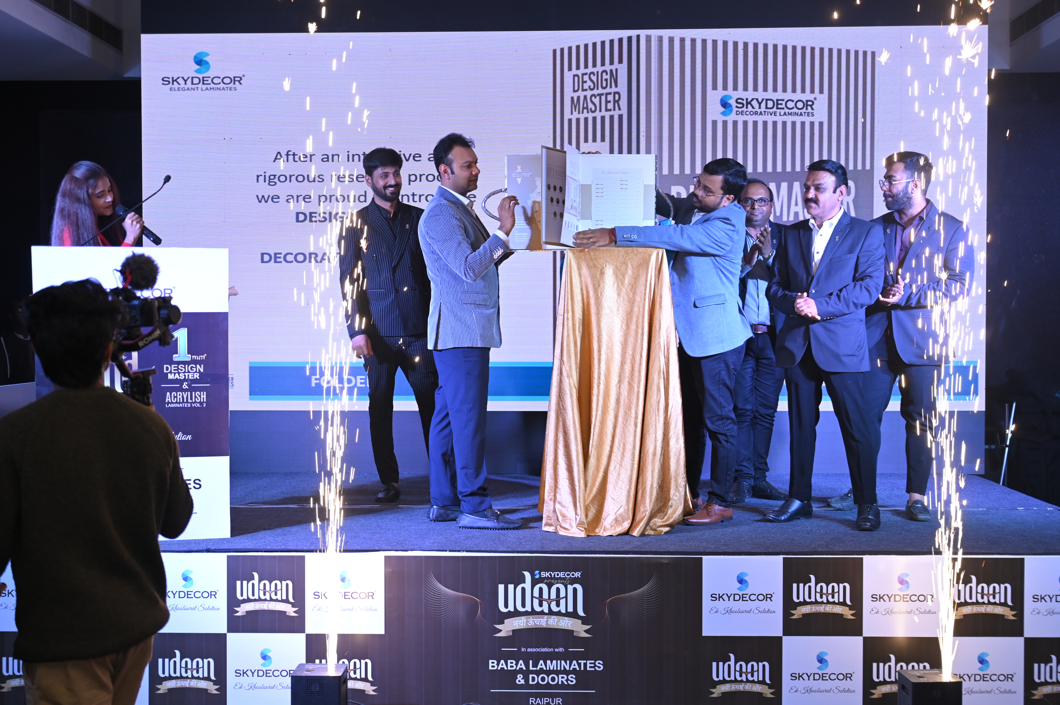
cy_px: 352
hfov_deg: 43.6
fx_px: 1324
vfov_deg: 29.8
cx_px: 530
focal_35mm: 45
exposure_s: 1/250
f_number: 4
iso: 1000
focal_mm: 45
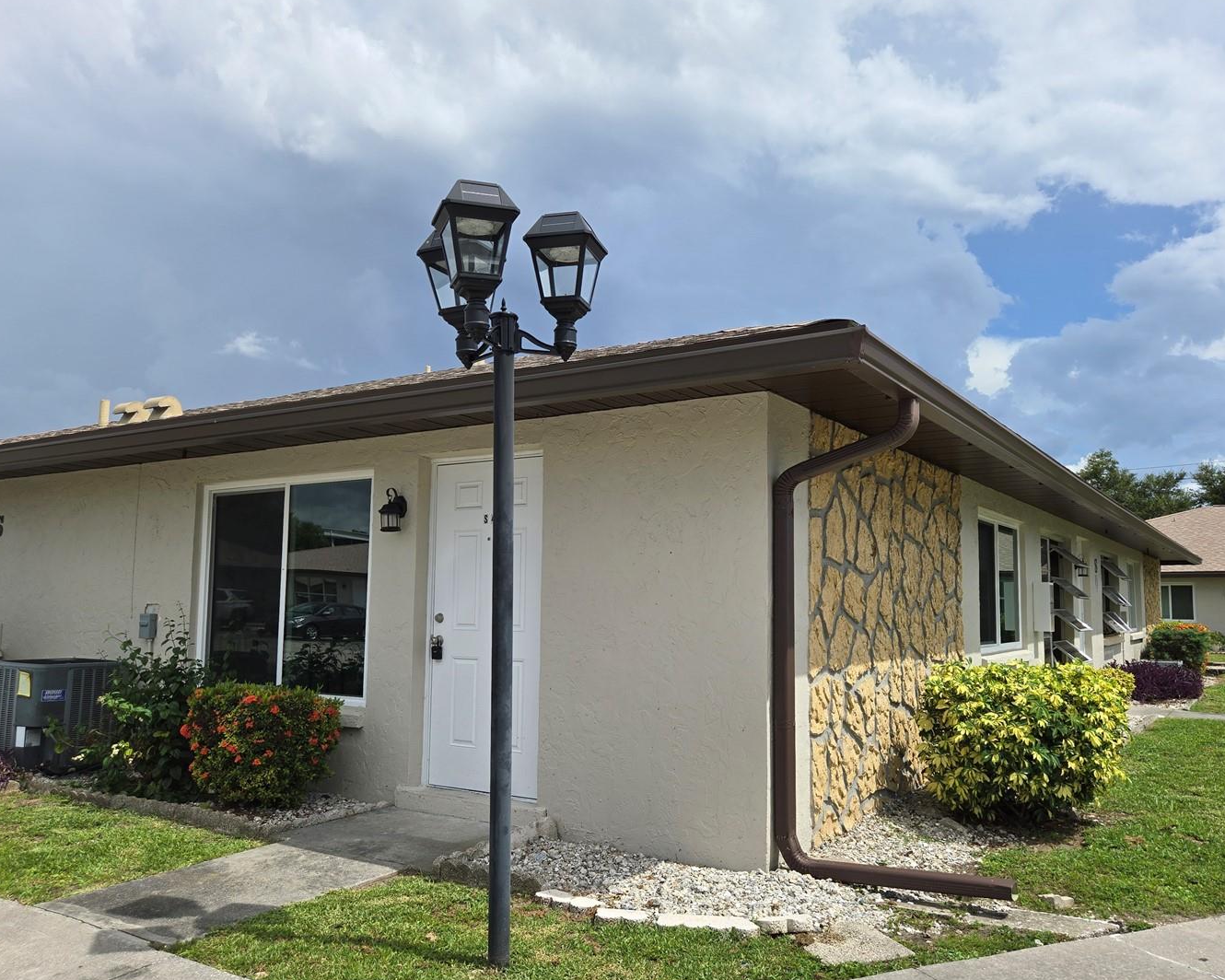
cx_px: 653
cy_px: 526
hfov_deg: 64.0
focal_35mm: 27
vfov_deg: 53.1
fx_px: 979
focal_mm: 5.4
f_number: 1.8
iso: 25
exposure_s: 1/2835
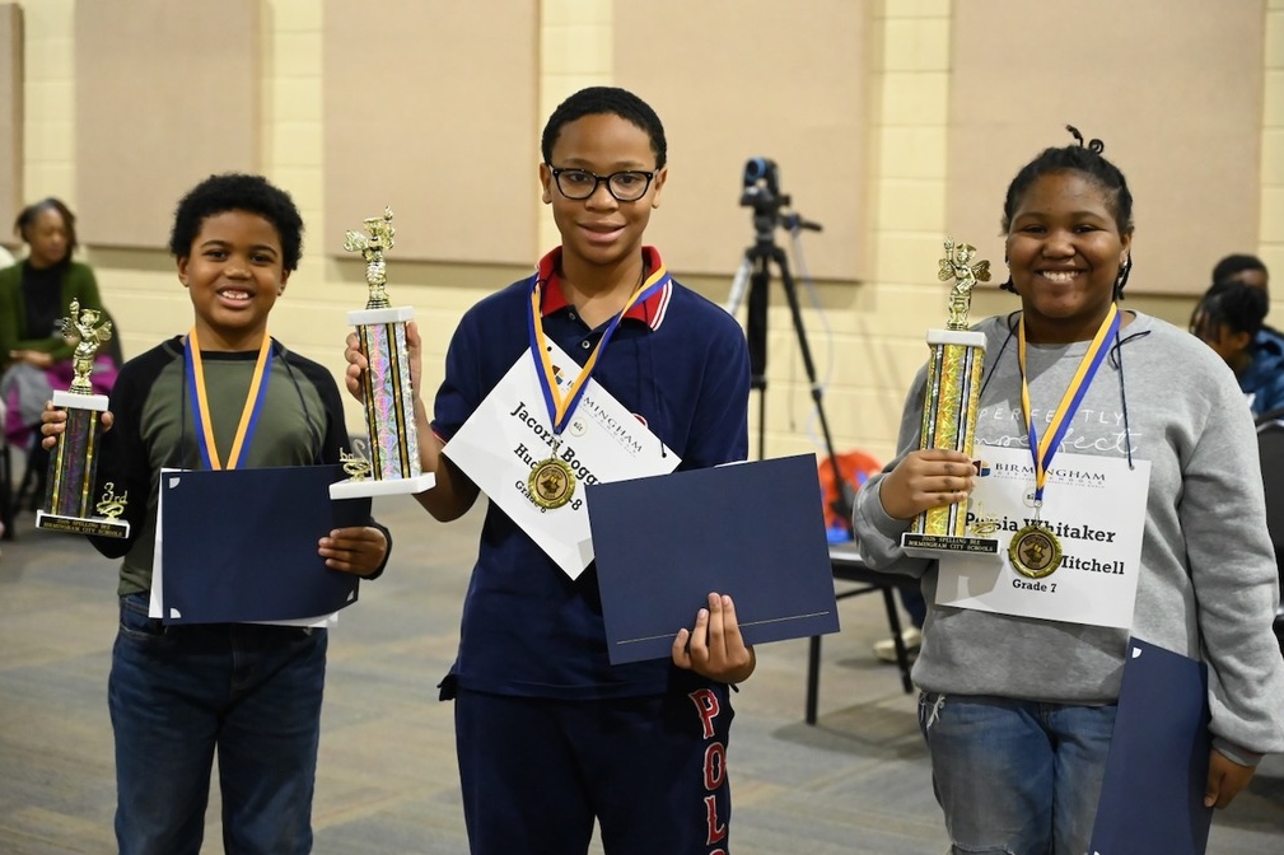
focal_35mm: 68
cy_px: 430
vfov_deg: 20.0
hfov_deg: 29.7
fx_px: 2424
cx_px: 636
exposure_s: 1/640
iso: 11400
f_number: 4
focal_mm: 67
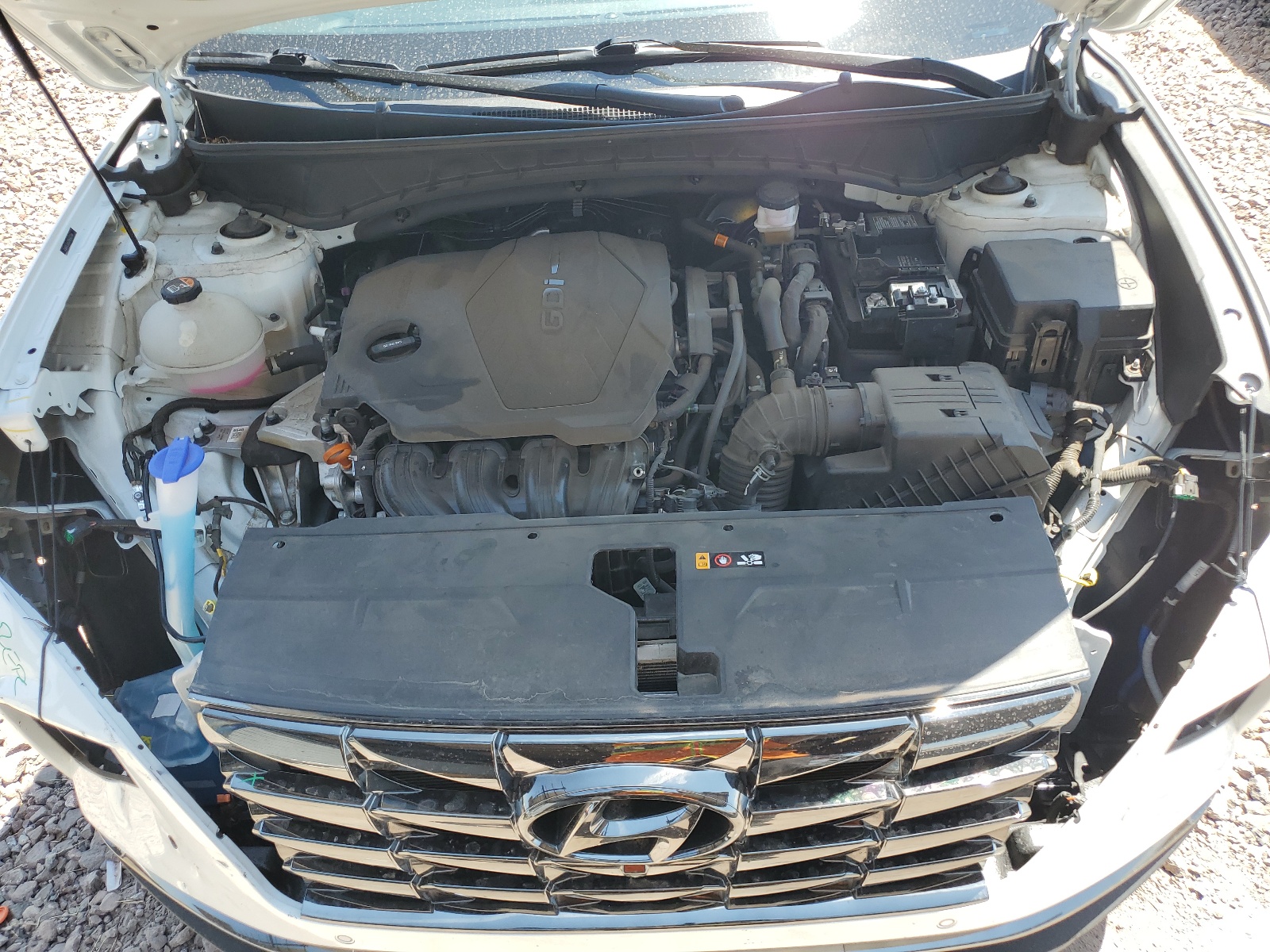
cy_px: 476
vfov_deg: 53.1
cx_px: 635
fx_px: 954
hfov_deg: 67.3
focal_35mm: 26
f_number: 1.5
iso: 50
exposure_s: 1/667
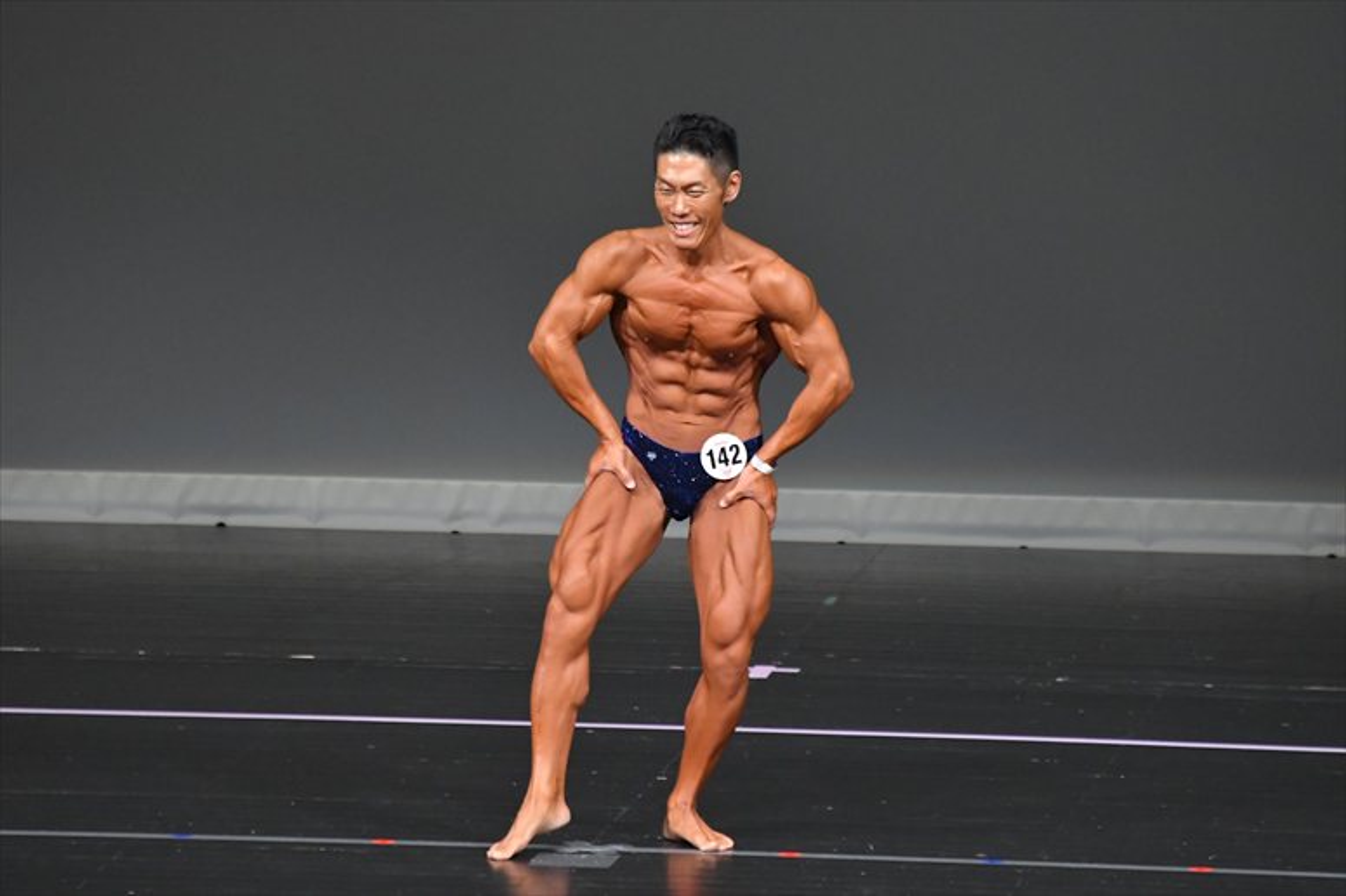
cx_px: 673
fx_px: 14014
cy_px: 448
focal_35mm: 375
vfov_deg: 3.7
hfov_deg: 5.5
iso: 4000
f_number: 5.6
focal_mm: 250
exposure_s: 1/400
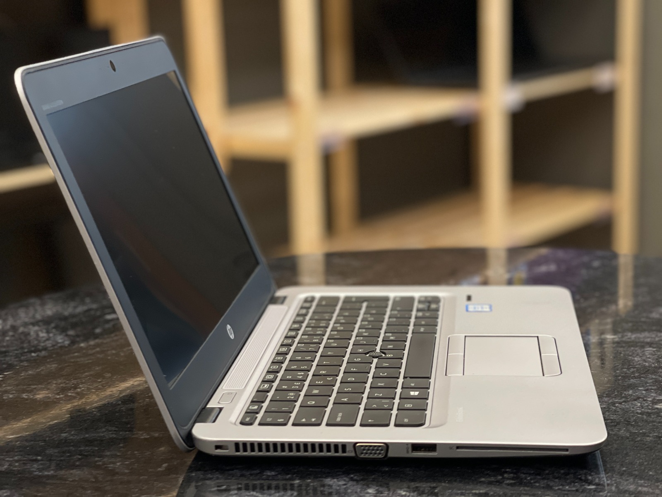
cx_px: 331
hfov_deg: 30.3
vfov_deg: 22.9
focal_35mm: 64
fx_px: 1224
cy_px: 248
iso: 250
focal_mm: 7.5
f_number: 2.2
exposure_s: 1/75
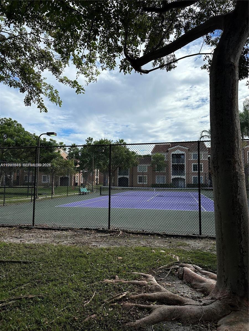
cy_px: 166
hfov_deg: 56.8
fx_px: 230
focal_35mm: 24
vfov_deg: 71.6
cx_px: 124
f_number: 1.78
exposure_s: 1/5525
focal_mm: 6.86
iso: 80
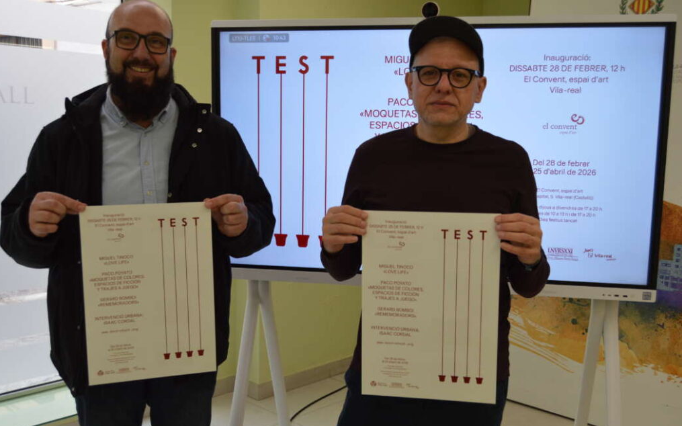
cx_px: 341
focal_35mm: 37
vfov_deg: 34.4
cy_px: 223
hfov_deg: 52.8
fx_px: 688
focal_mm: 24
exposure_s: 1/100
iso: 400
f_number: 5
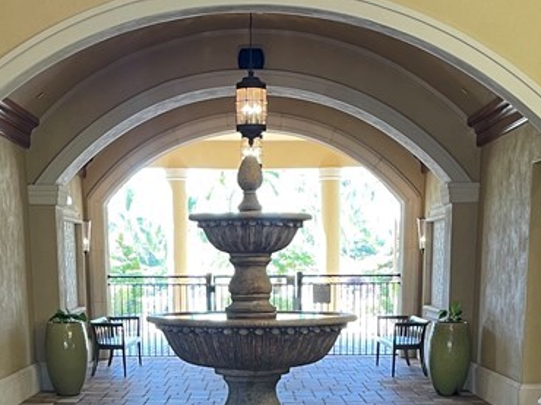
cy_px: 509
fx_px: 1125
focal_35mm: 72
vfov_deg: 19.1
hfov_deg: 27.0
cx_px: 249
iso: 100
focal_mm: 4.2
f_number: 1.6
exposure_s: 1/60
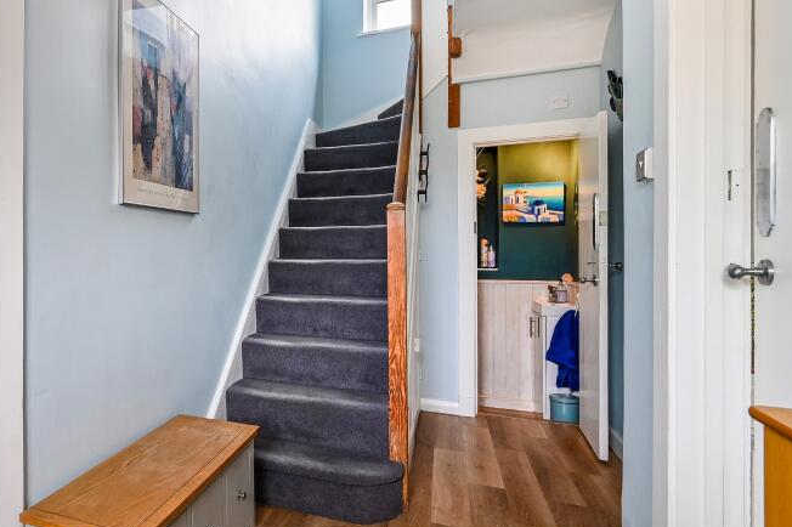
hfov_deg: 72.4
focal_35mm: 22
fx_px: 484
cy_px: 259
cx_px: 186
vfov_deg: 57.2
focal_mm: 14
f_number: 8
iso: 400
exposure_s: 1/10
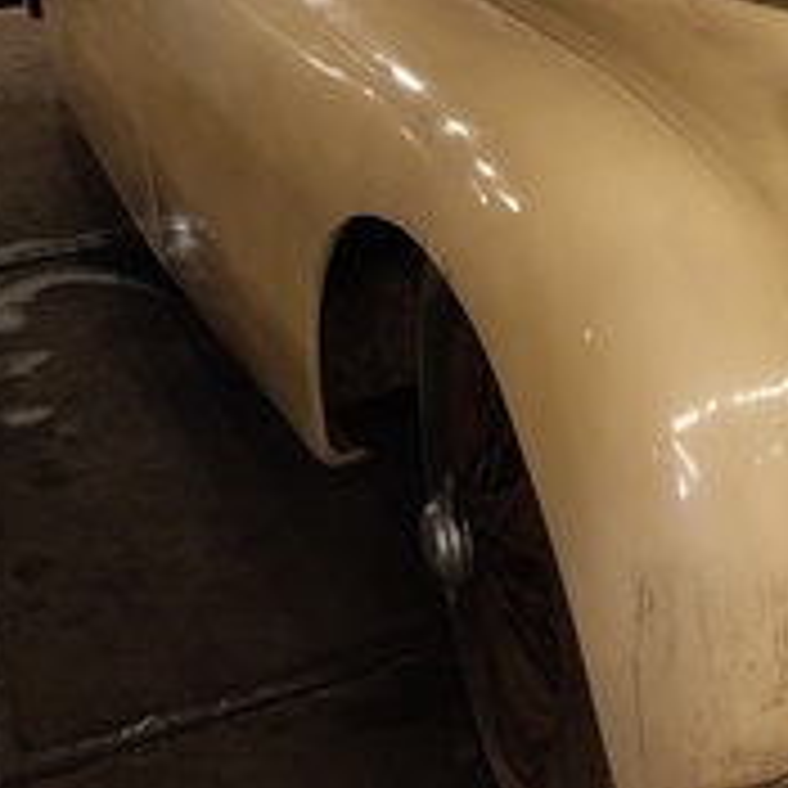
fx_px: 1803
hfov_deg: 23.9
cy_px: 212
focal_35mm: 70
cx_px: 736
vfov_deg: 24.4
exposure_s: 1/25
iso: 400
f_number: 1.8
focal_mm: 4
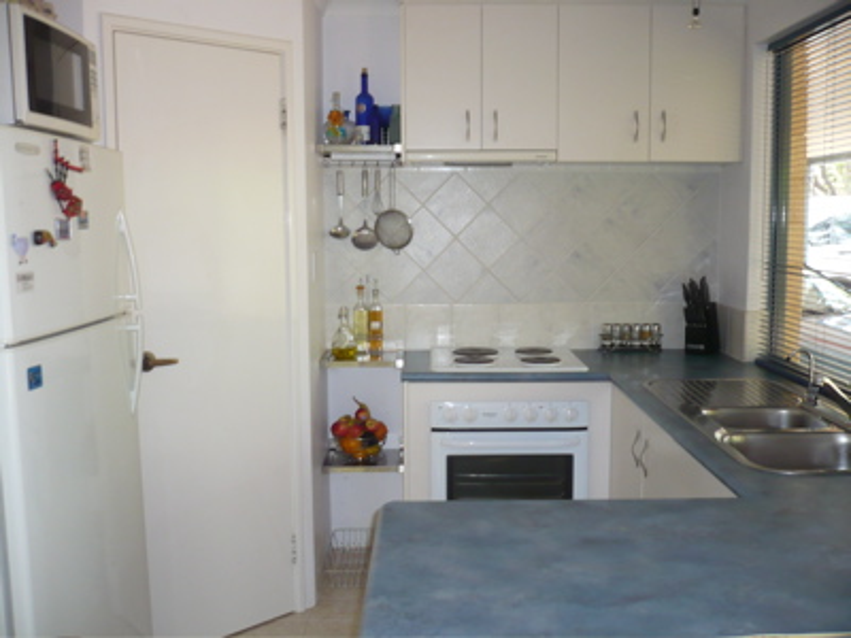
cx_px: 426
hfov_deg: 52.6
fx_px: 860
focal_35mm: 35
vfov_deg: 40.7
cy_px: 319
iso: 200
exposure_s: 1/30
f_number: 2.8
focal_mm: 5.8
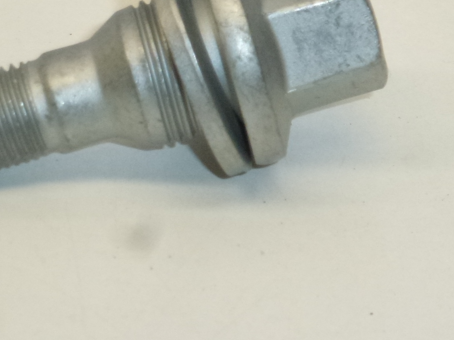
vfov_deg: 6.5
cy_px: 44
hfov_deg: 8.7
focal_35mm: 228
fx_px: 2990
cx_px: 159
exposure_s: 1/200
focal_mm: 20.2
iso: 400
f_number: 5.1
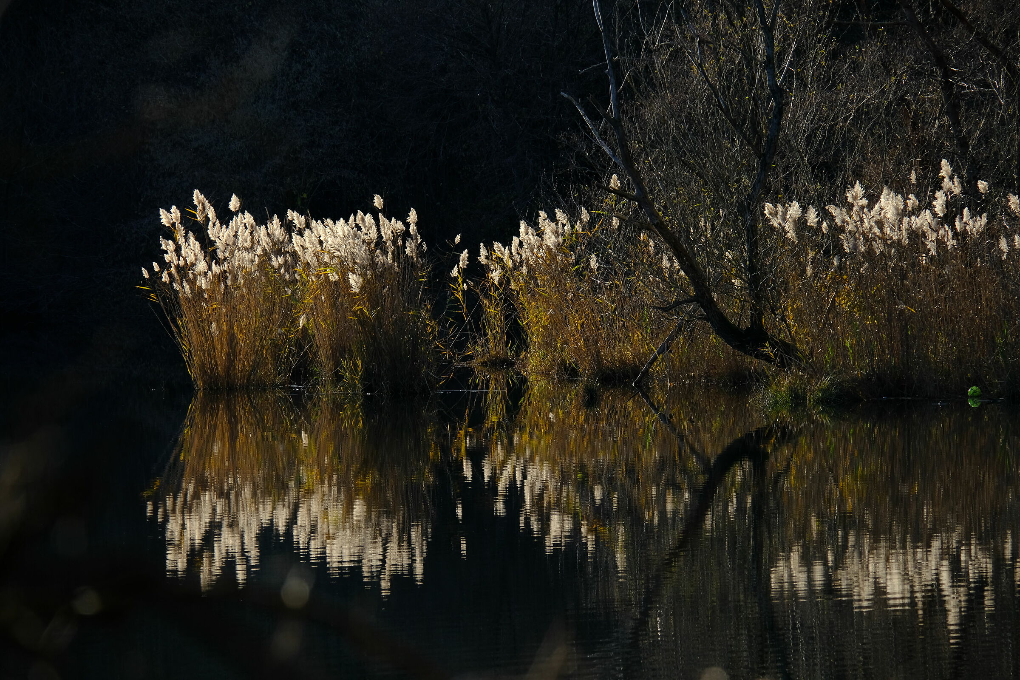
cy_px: 340
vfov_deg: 4.0
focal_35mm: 345
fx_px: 9774
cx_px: 510
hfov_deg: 6.0
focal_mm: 230
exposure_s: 1/160
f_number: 9
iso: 200
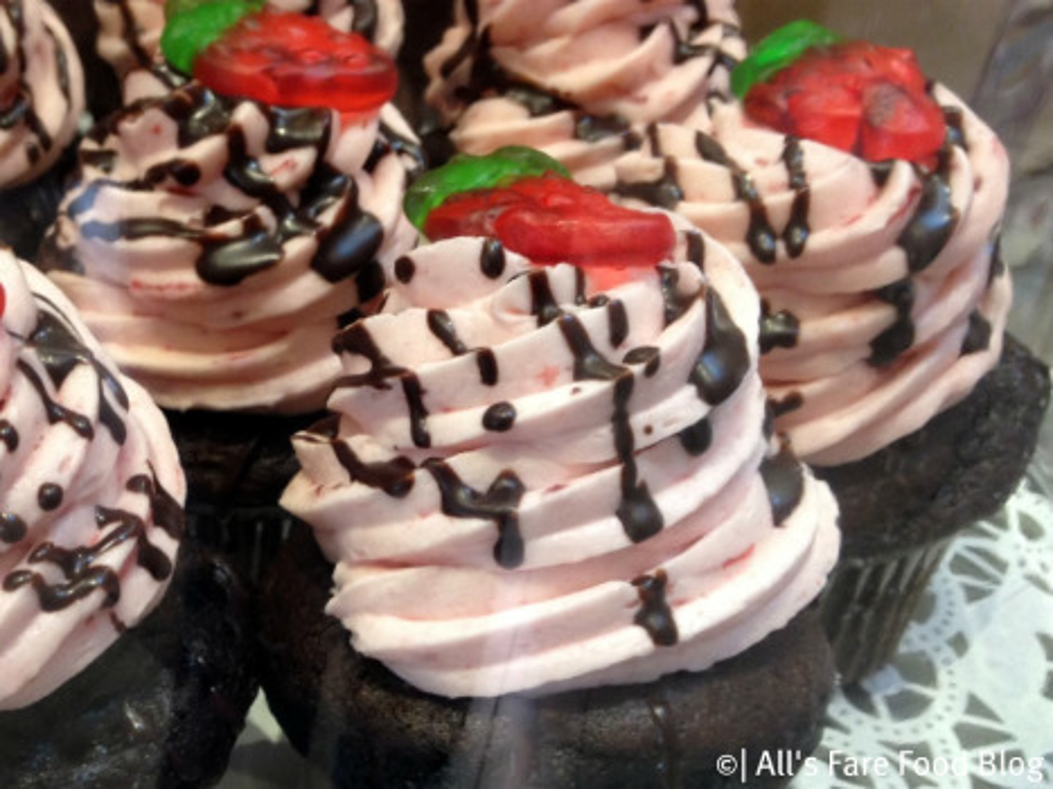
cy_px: 394
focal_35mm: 35
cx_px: 526
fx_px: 1064
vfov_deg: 40.7
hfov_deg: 52.6
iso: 125
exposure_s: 1/20
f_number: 2.4
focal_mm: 4.28
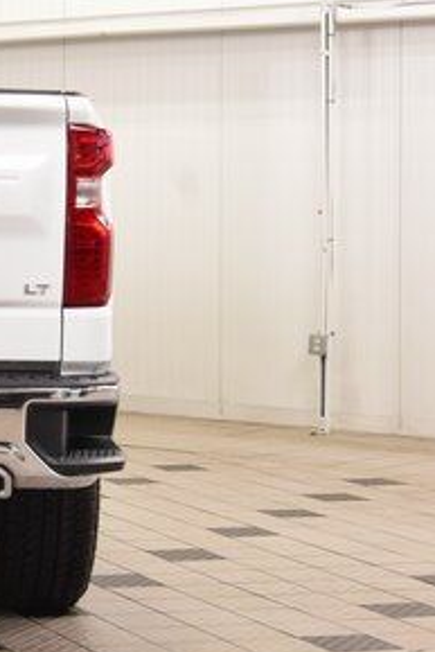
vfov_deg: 17.6
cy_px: 229
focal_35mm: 116
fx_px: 2102
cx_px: -266
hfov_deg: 11.2
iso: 1600
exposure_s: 1/60
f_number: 8
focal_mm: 35
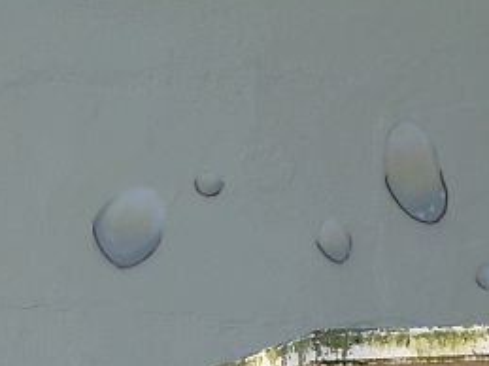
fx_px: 5366
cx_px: 53
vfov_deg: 3.9
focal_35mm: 380
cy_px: 674
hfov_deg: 5.2
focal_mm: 15.8
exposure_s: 1/60
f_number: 4.3
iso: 80
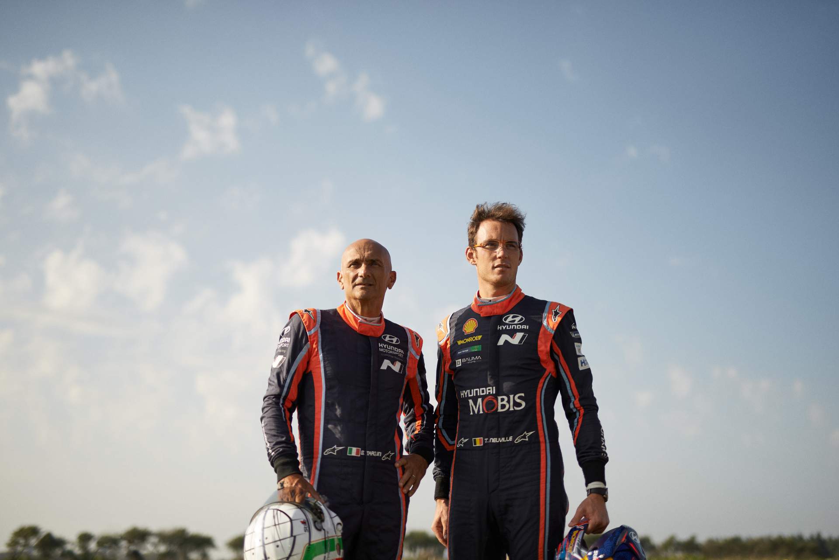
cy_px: 280
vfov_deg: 27.0
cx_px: 420
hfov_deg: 39.6
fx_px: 1165
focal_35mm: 50
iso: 100
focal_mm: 50
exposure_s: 1/8000
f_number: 1.4
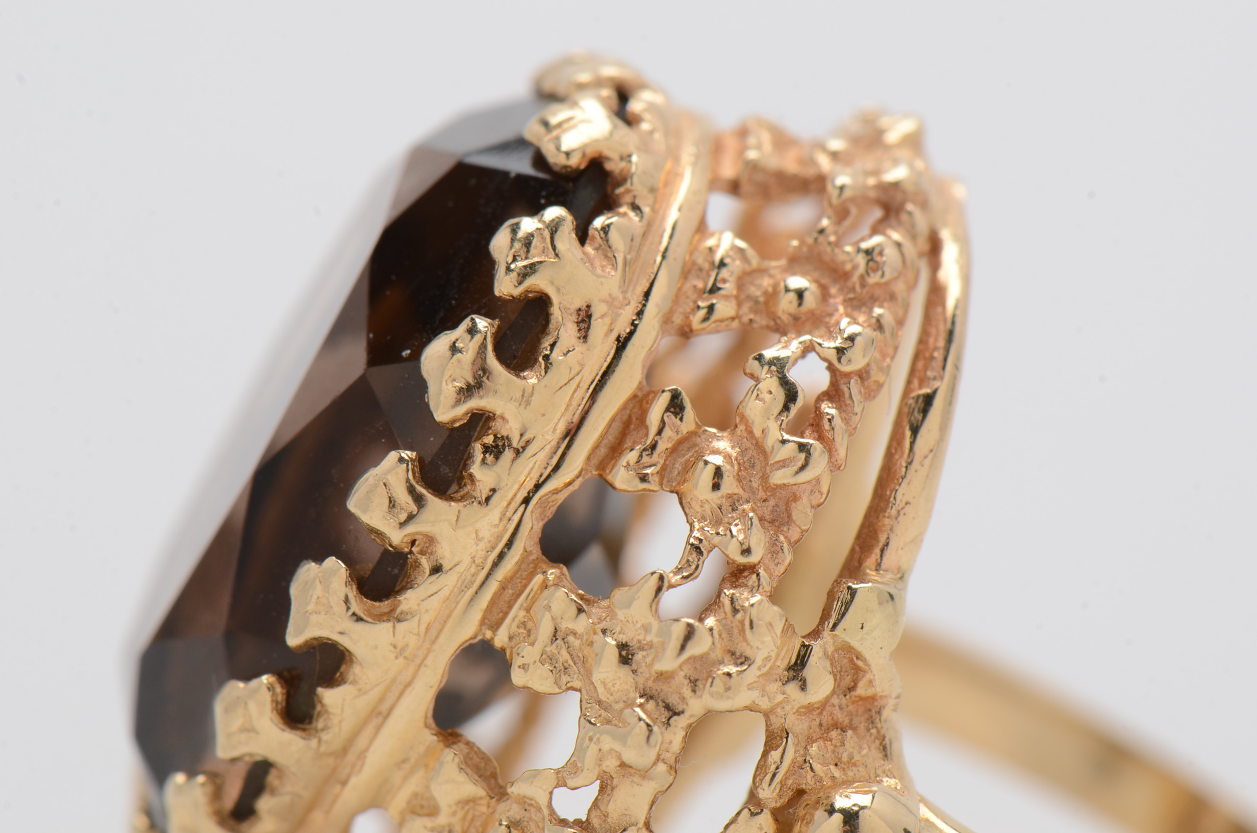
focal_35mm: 128
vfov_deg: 10.7
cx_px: 628
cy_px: 416
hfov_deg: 16.1
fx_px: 4443
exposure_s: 1/125
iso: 200
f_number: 18
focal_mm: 85
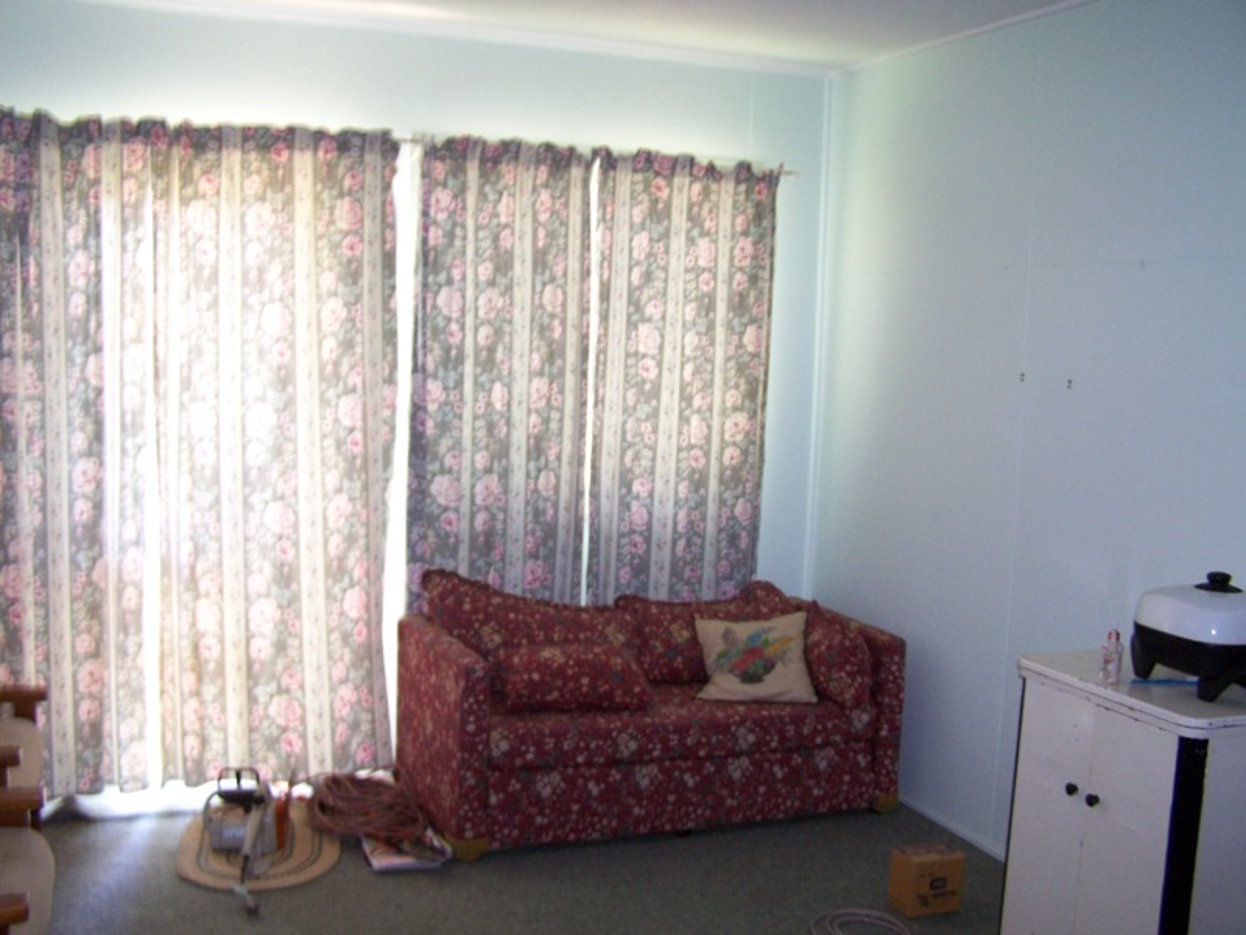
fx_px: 1368
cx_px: 623
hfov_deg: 49.0
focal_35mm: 38
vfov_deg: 37.7
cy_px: 468
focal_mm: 6.3
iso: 140
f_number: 2.8
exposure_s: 1/15
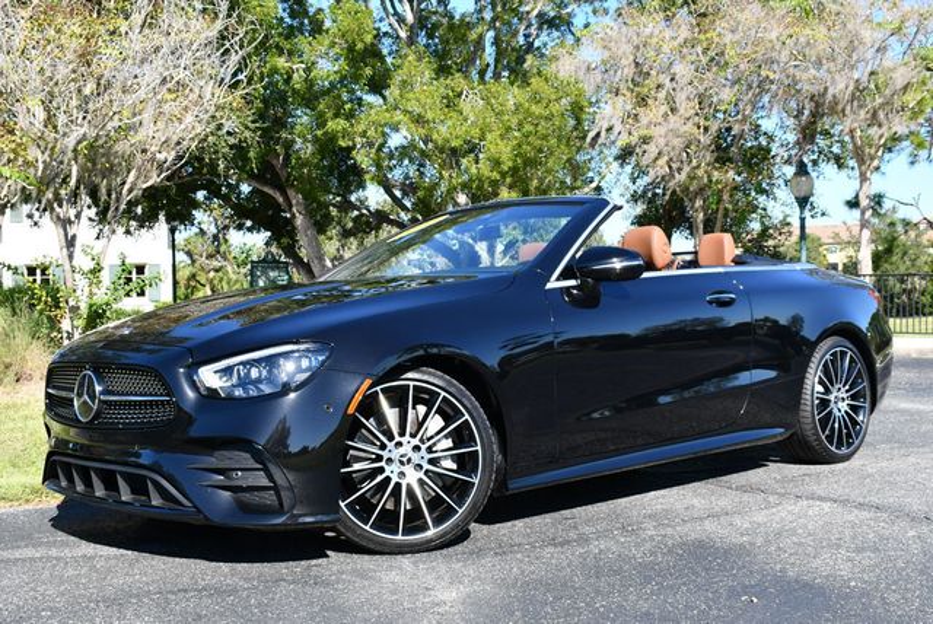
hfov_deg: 42.7
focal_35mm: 46
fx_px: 1193
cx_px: 466
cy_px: 312
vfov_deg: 29.3
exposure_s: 1/250
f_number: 8
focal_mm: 23
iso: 180
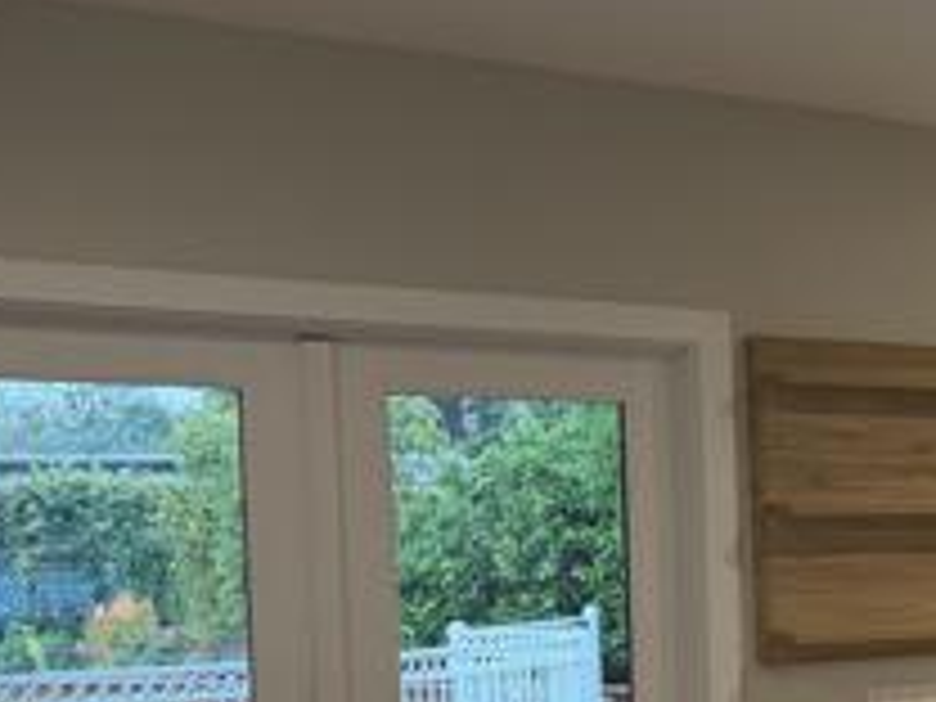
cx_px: 1264
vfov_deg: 19.3
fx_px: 2001
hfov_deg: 23.0
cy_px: 706
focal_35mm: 74
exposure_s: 1/120
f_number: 1.78
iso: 160
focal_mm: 6.76
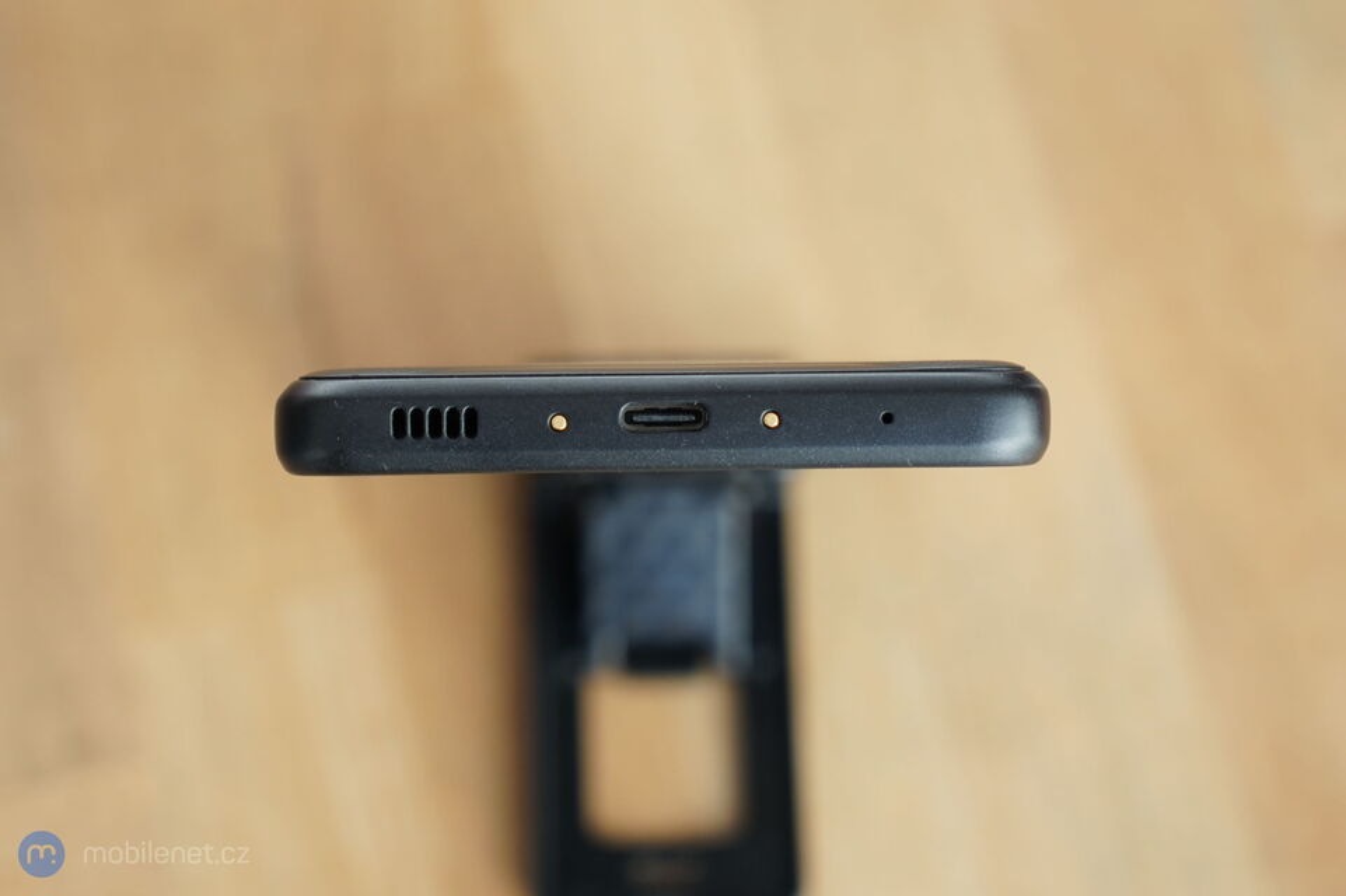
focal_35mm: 70
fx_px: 2616
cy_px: 448
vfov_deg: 19.4
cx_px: 673
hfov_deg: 28.9
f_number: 5
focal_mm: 70
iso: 1000
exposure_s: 1/160
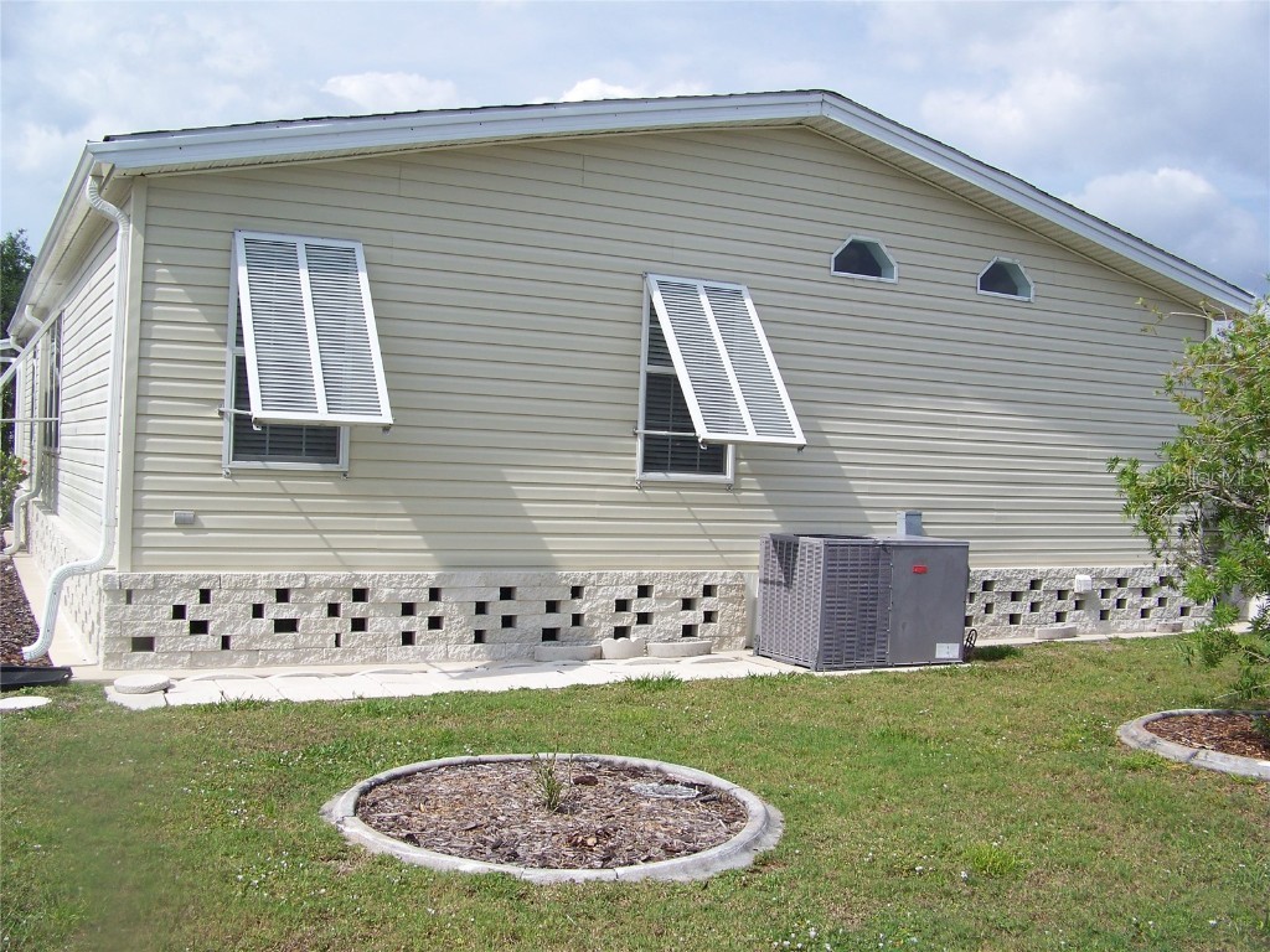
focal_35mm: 36
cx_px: 635
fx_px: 1321
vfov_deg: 39.7
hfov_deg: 51.4
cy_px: 476
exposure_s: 1/500
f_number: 4
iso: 64
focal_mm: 5.85
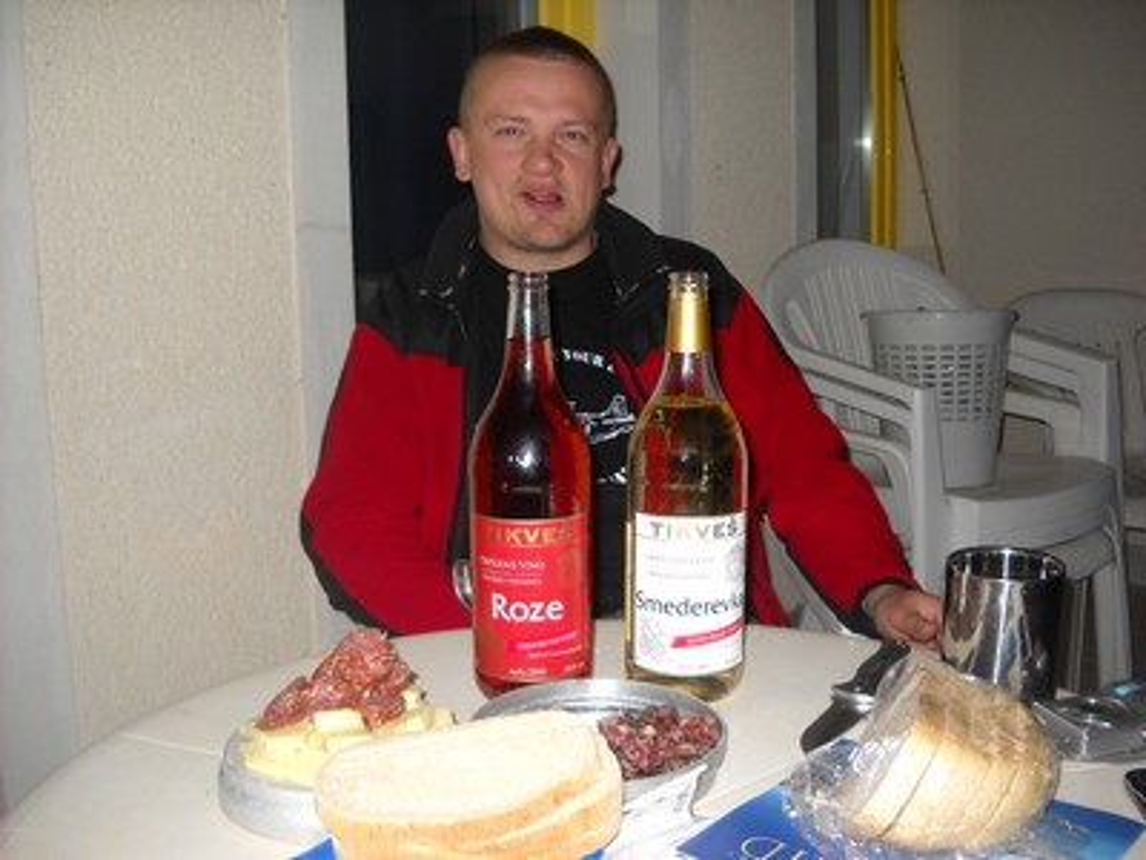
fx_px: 1357
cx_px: 573
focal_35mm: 41
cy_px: 430
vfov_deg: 35.1
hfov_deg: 45.8
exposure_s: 1/30
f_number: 3.1
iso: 100
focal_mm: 6.72
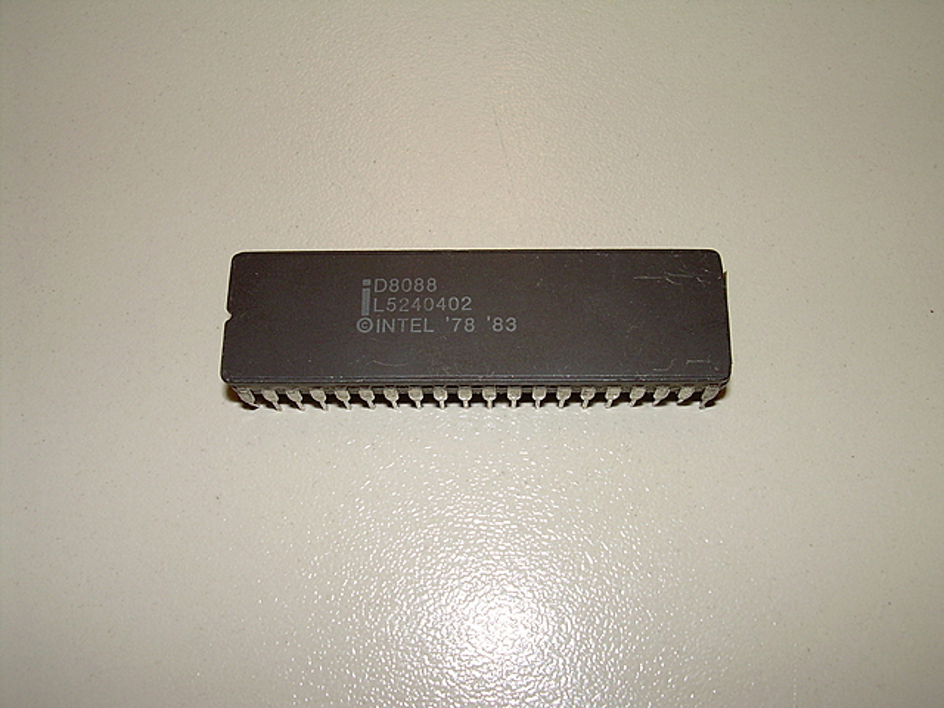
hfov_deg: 49.0
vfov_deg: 37.7
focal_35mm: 38
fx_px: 1036
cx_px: 472
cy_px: 354
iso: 50
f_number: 2.8
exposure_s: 1/60
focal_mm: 6.3
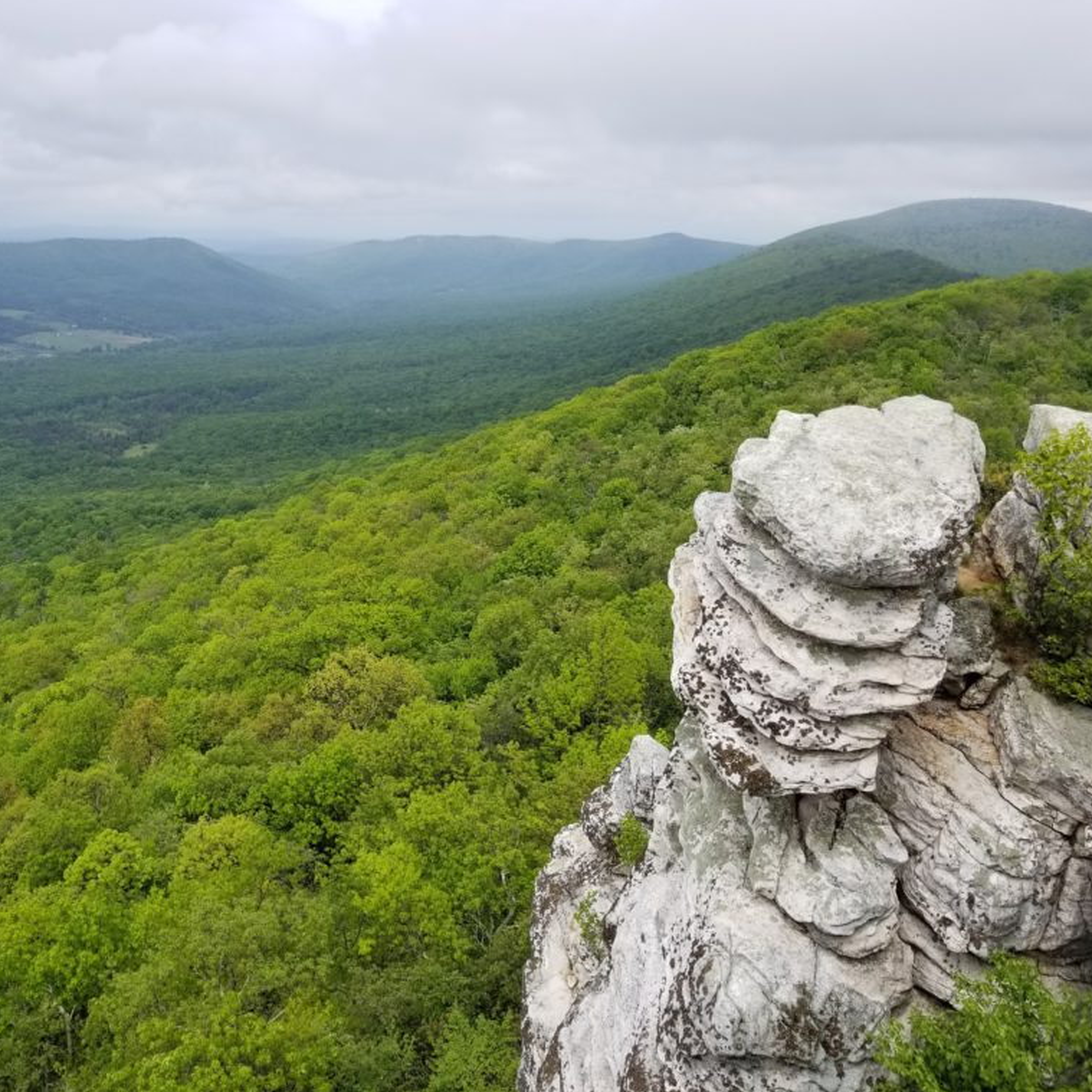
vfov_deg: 52.5
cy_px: 544
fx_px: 1106
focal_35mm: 31
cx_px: 383
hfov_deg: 51.7
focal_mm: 4.25
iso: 50
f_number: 1.7
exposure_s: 1/2176
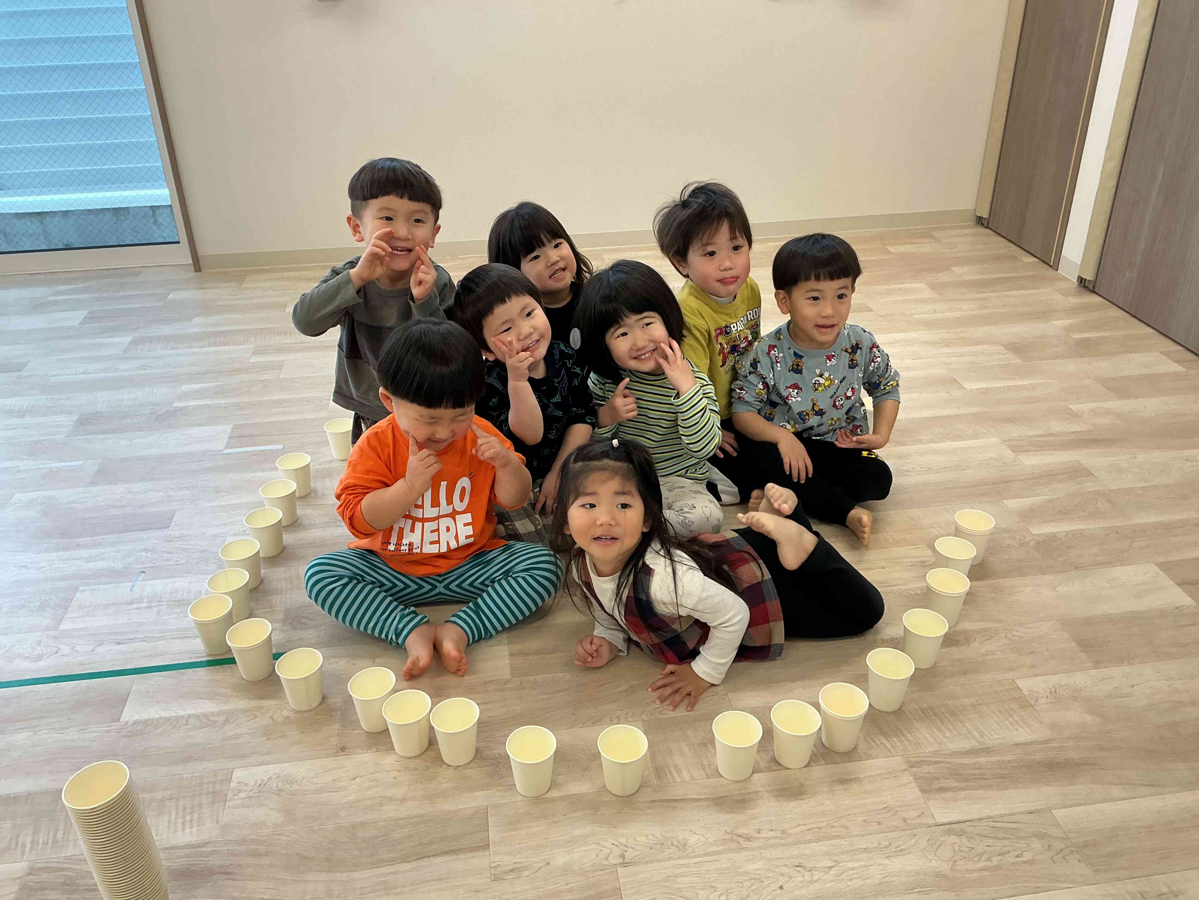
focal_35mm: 29
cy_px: 450
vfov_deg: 48.2
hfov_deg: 61.7
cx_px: 600
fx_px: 1004
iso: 40
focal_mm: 3
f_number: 1.8
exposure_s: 1/120
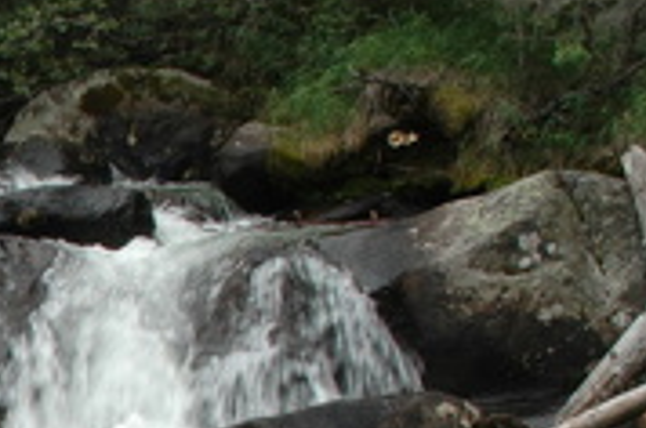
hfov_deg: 14.4
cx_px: -624
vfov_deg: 10.8
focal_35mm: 120
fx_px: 2149
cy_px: 700
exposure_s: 1/40
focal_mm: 18
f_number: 13
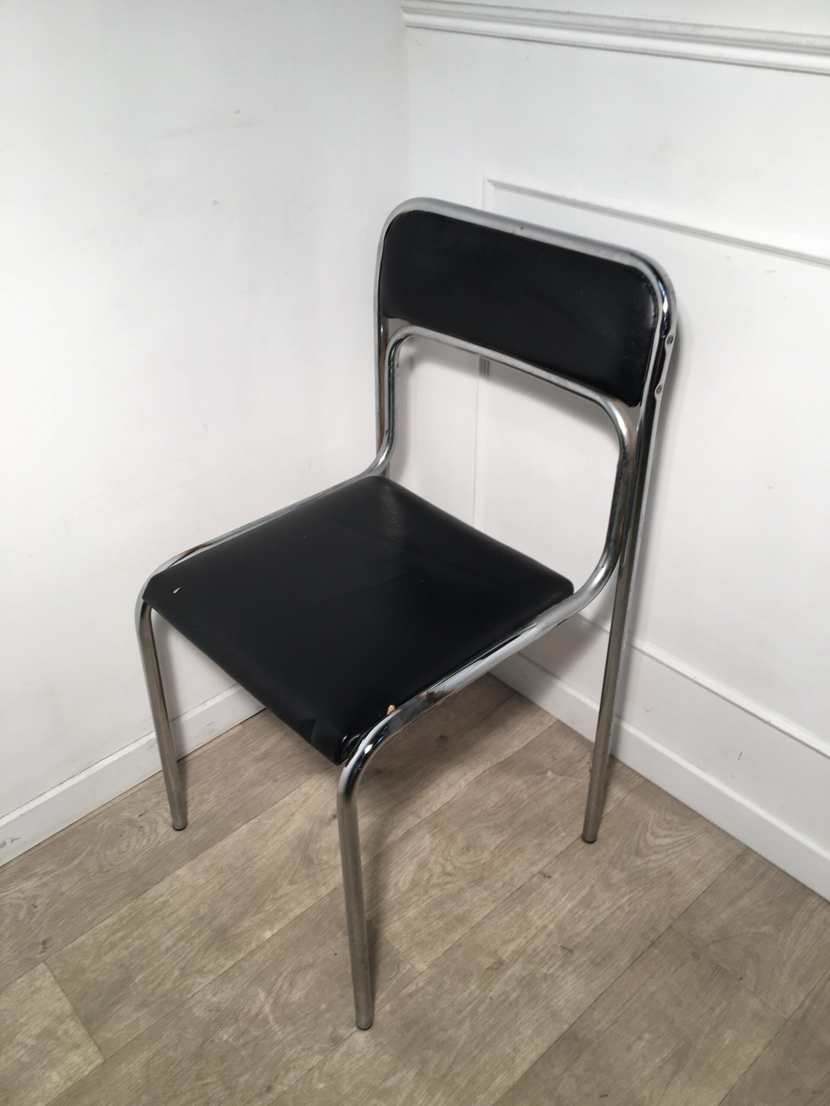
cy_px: 553
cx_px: 415
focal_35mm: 29
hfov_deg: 48.2
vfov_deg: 61.7
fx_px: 927
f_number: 2.2
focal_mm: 4.15
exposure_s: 1/100
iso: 32
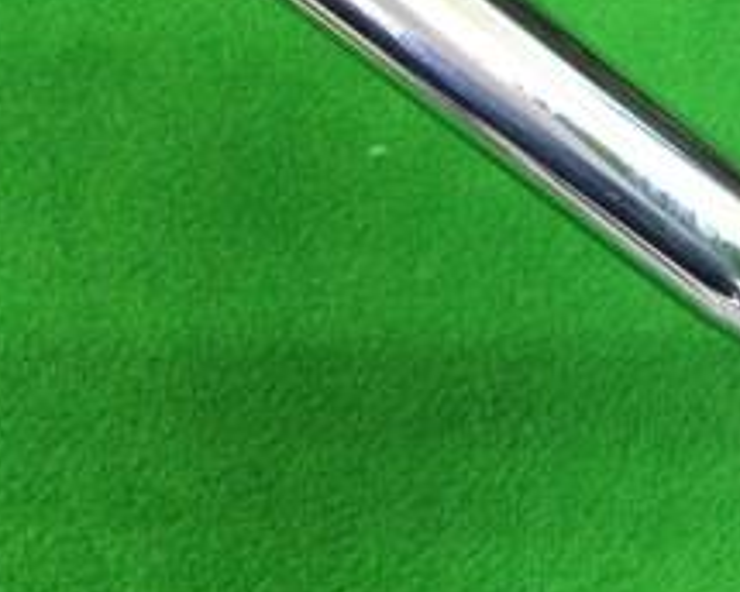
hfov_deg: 20.0
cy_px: 251
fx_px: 1971
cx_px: 881
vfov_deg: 17.1
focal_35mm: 90
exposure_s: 1/30
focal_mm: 3.3
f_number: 2.4
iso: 200
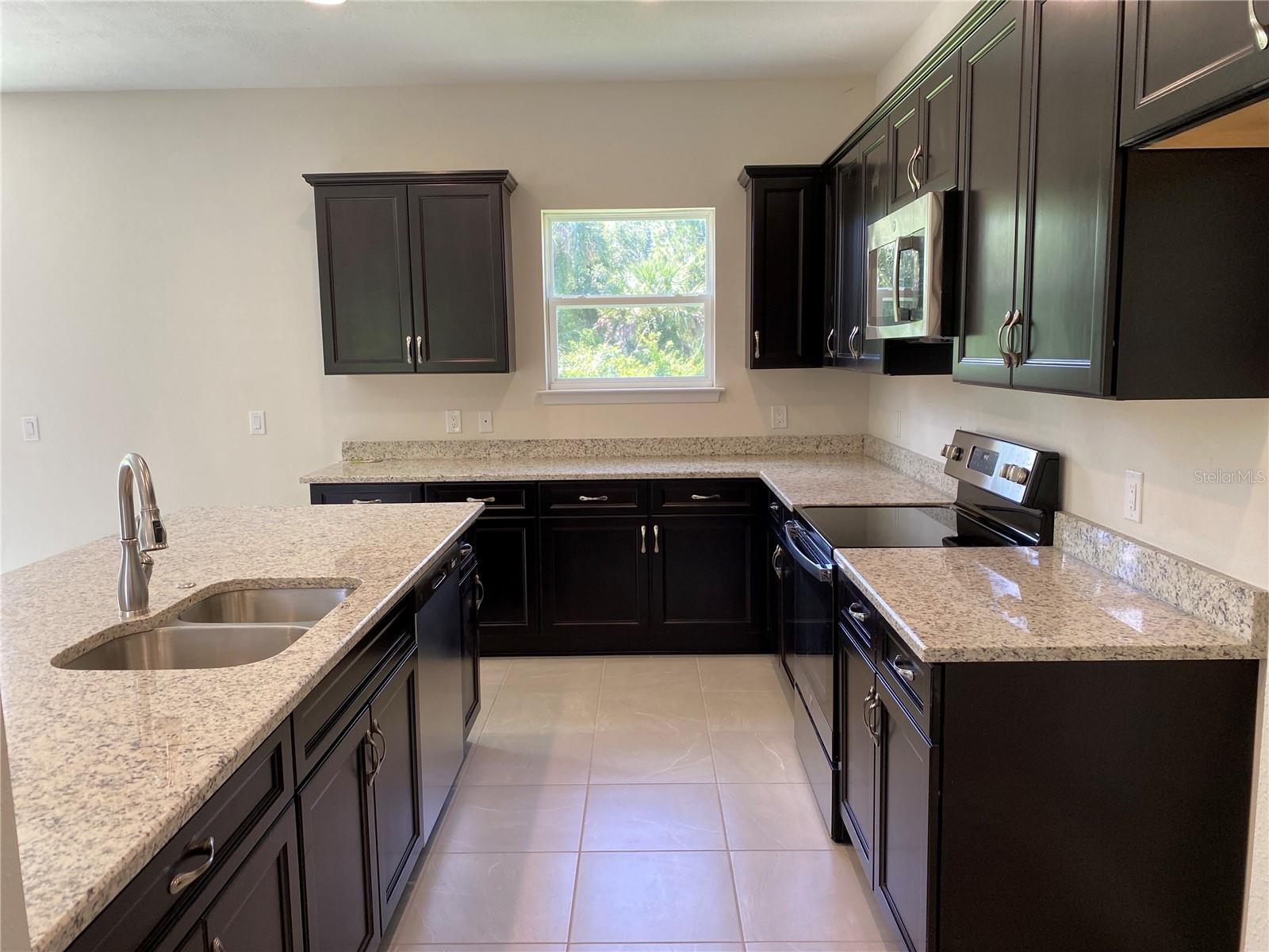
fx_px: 953
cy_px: 476
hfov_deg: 67.3
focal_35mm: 26
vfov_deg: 53.1
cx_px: 634
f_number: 1.8
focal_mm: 4.25
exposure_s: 1/120
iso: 125
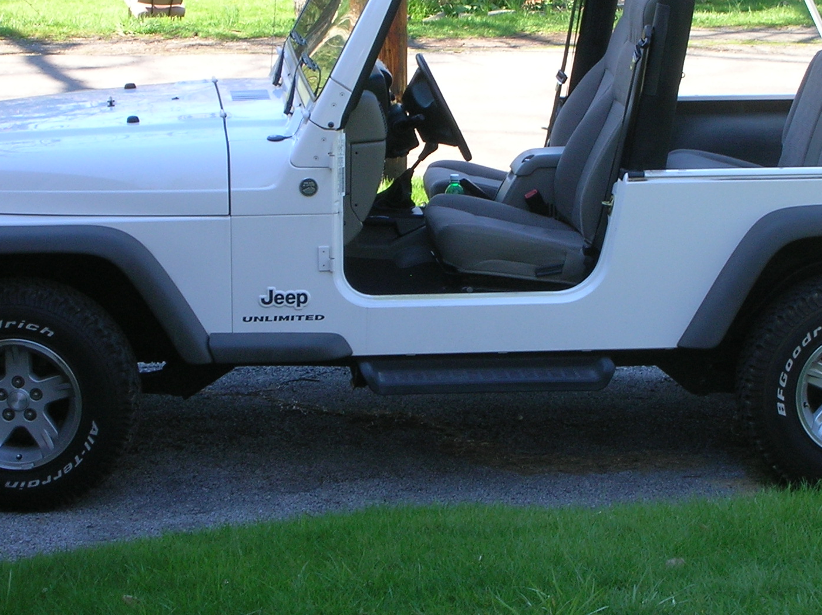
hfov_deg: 14.7
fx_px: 3180
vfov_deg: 11.0
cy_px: 238
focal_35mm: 134
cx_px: 456
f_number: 7.2
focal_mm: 13.6
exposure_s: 1/24.6
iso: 50
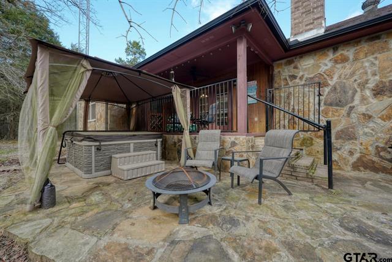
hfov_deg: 100.4
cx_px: 196
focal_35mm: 15
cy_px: 131
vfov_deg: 77.4
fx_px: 163
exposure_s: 1/30
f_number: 9
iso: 500
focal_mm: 15
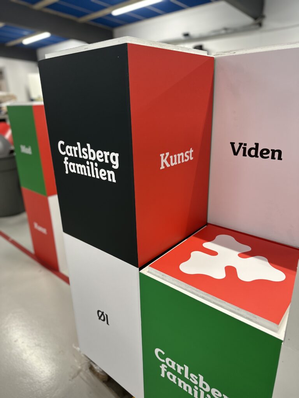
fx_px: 276
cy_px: 199
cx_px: 150
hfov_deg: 56.8
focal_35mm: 24
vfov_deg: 71.6
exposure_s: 1/100
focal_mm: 6.86
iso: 200
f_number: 1.78
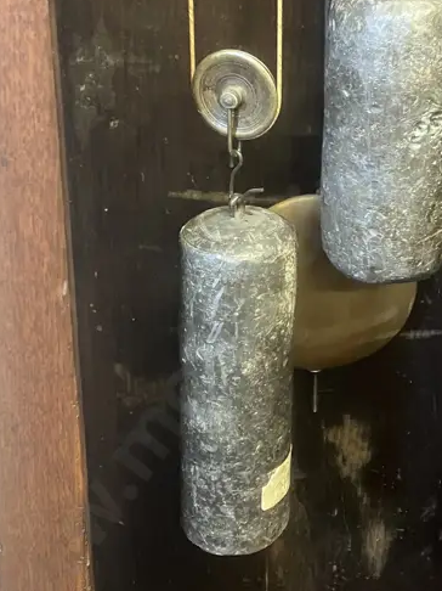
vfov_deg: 32.2
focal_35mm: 59
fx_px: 1005
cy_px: 157
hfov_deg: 24.4
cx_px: 362
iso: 500
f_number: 1.8
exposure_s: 1/30
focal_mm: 3.99
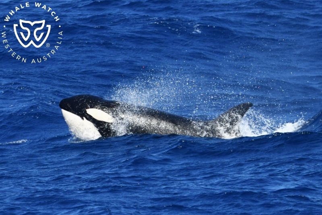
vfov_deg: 4.3
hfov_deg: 6.4
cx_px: 161
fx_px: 2861
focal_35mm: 320
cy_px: 108
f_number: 5.6
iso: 1400
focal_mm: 320
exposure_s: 1/8000
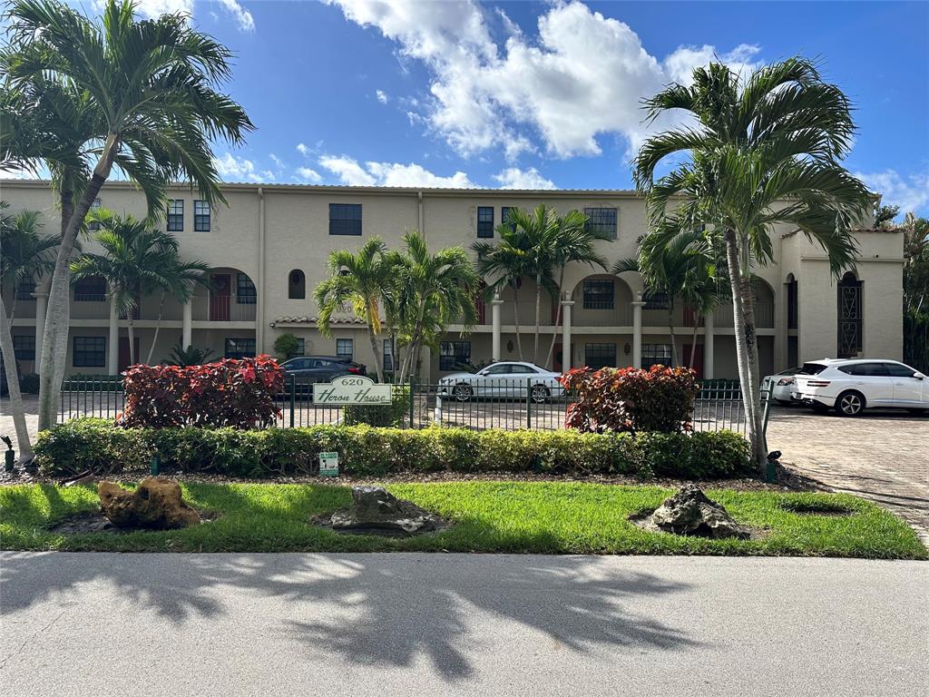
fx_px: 644
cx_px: 464
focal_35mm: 24
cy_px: 348
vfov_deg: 56.8
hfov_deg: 71.6
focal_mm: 6.86
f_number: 1.78
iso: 80
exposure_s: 1/4184
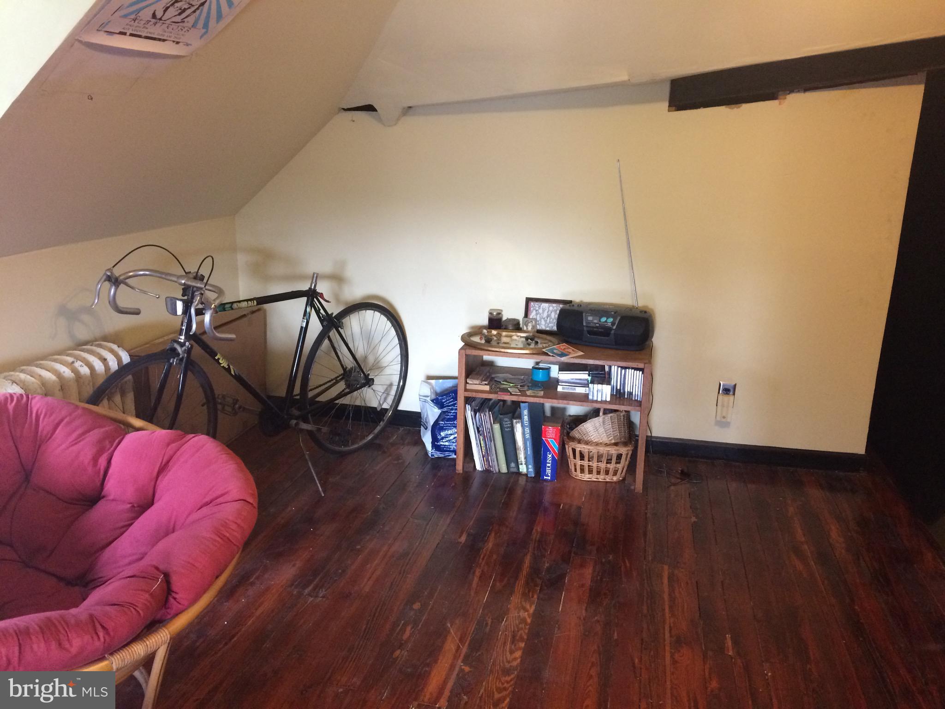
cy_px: 354
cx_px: 472
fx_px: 792
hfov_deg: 61.7
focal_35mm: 29
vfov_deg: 48.2
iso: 250
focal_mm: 4.15
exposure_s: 1/30
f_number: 2.2
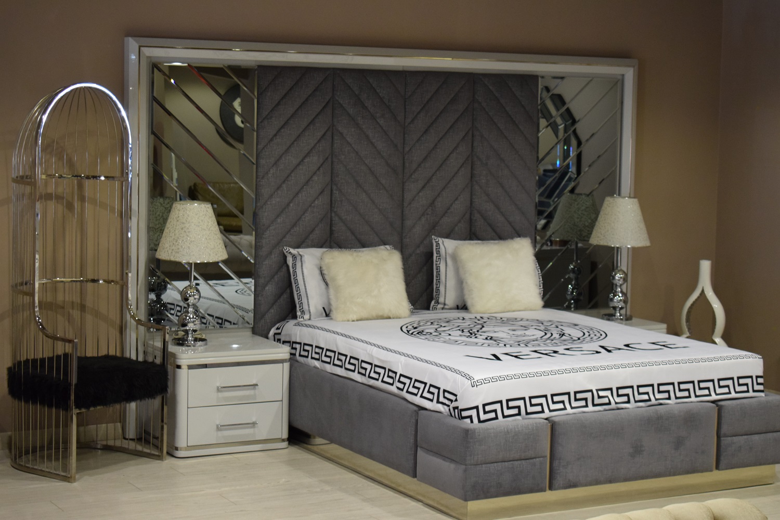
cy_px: 260
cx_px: 390
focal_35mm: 72
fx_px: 1560
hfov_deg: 28.1
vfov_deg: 18.9
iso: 1600
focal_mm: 48
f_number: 5.3
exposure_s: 1/60
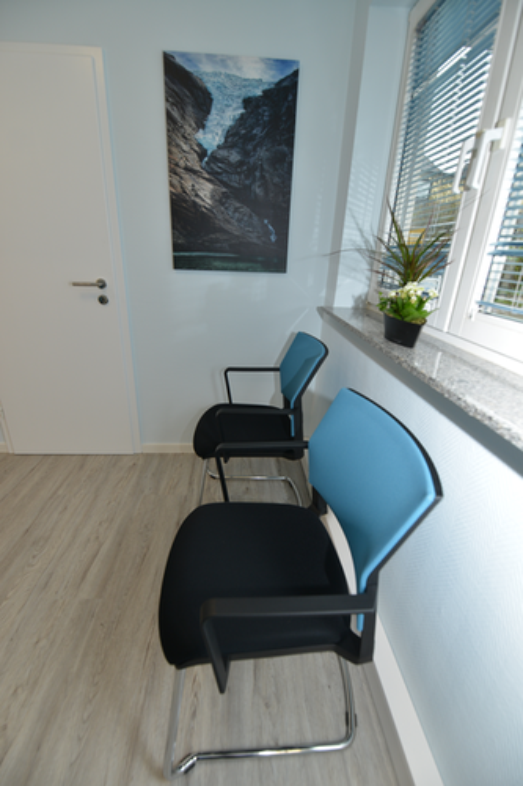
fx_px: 327
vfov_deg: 100.4
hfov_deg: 77.3
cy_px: 393
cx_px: 262
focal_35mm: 15
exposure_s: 1/125
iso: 400
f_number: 3.5
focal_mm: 15
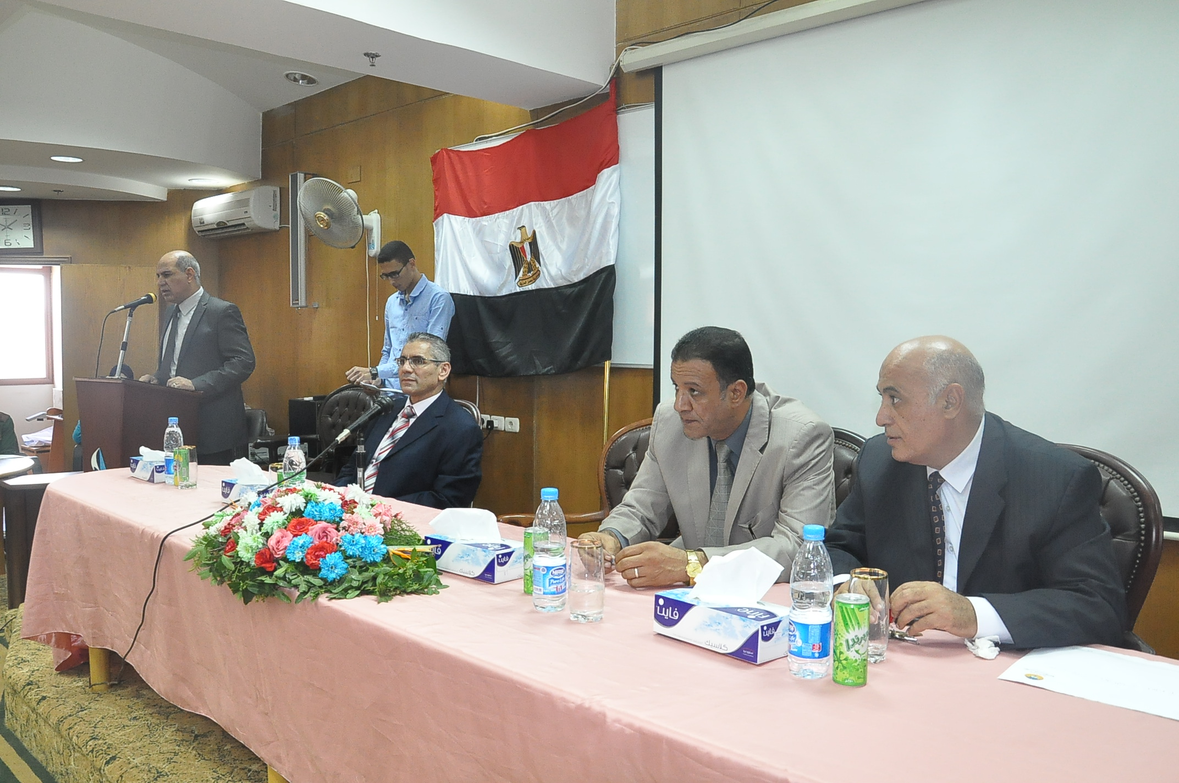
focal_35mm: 27
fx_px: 883
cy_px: 392
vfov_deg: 47.8
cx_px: 590
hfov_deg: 67.4
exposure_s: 1/80
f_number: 5.6
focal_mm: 18
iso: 3200
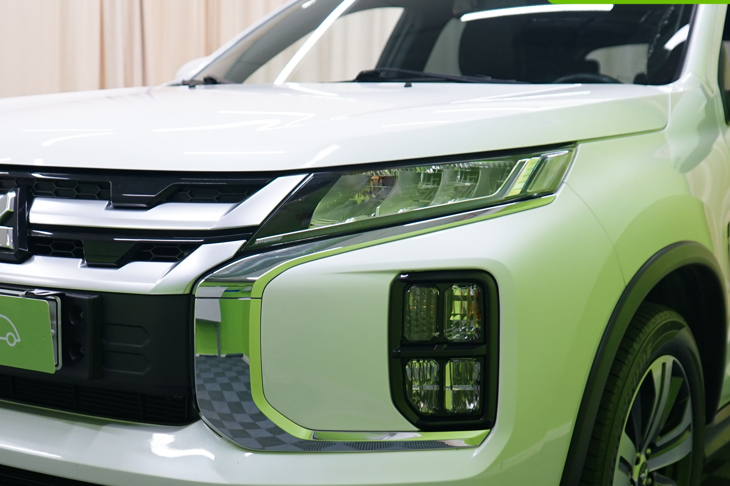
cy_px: 293
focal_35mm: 57
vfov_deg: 23.7
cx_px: 377
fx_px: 1156
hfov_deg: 35.1
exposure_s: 1/50
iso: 500
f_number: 3.5
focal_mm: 31
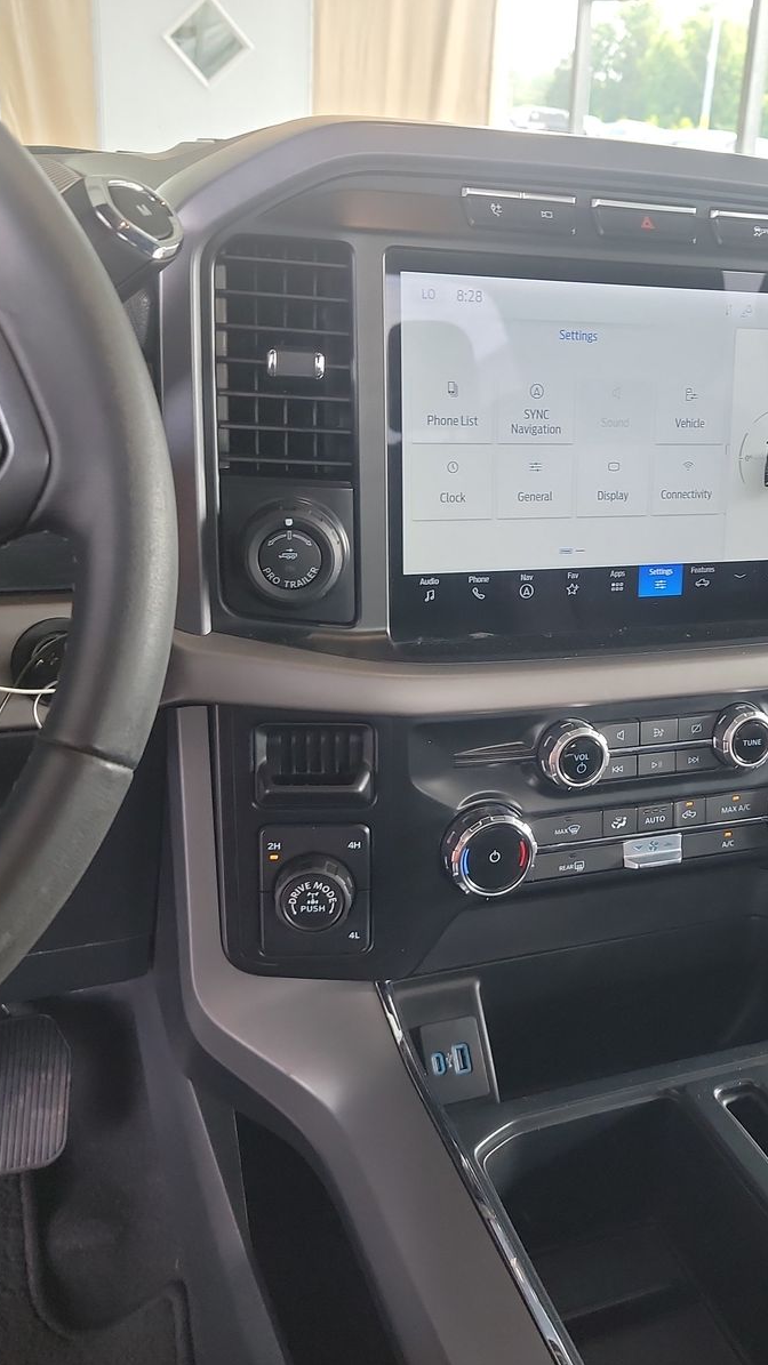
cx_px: 605
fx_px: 1267
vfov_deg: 56.6
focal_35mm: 35
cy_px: 683
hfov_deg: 32.9
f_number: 1.8
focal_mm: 6.7
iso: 350
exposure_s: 1/59
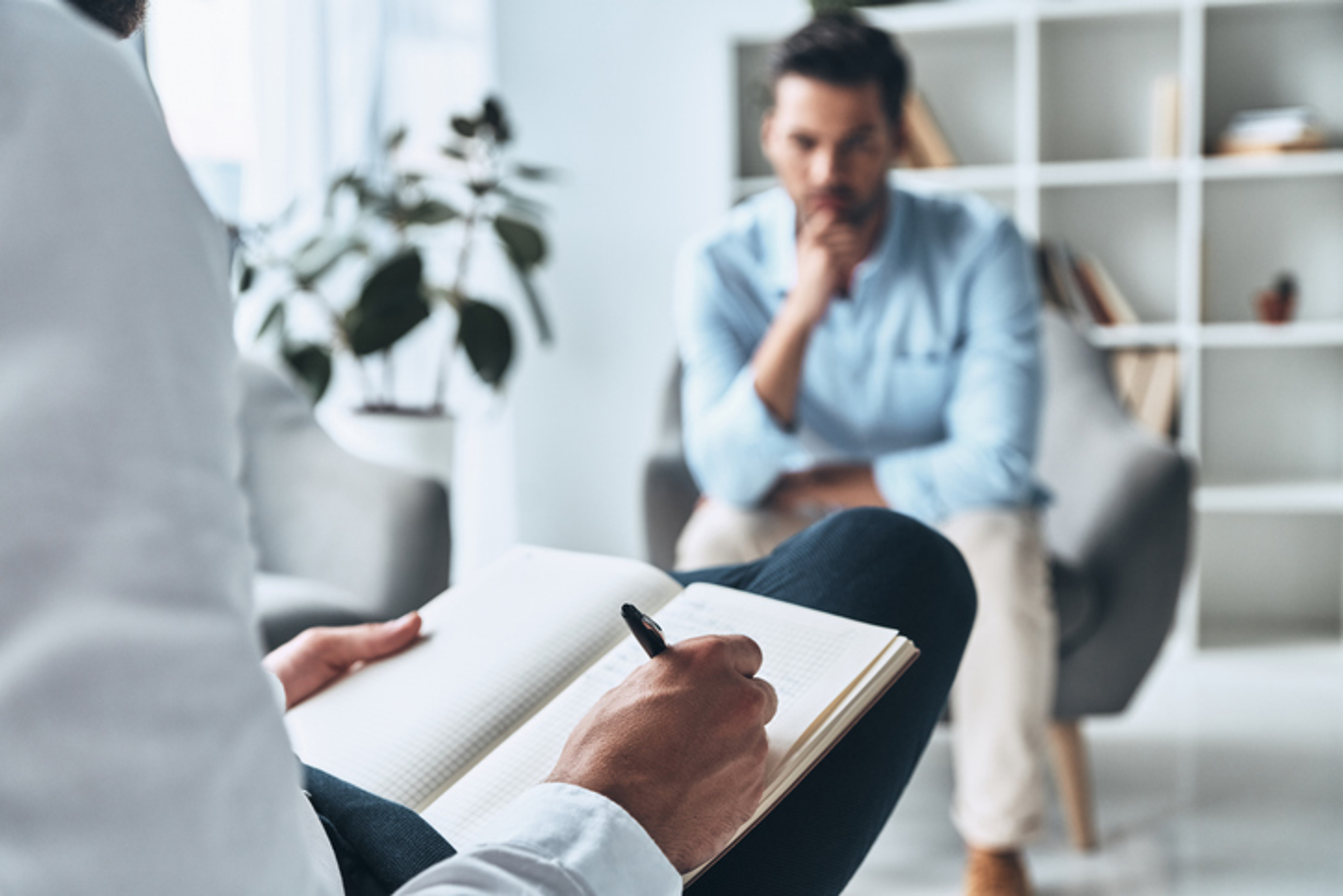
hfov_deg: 43.6
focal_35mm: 45
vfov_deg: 29.9
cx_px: 672
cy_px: 448
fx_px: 1679
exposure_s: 1/250
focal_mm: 45
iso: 400
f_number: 3.5
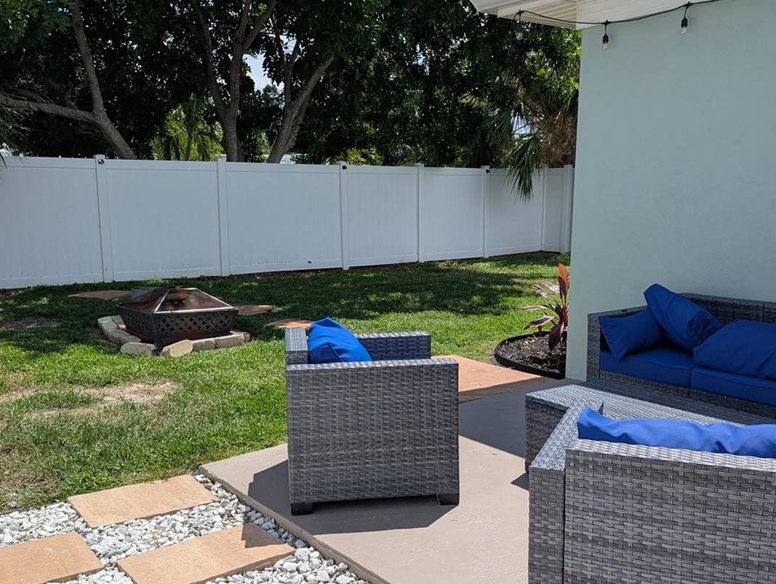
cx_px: 393
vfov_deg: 39.7
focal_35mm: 36
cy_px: 330
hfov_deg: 51.3
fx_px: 808
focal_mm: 6.81
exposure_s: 1/2513
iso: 43
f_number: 1.85
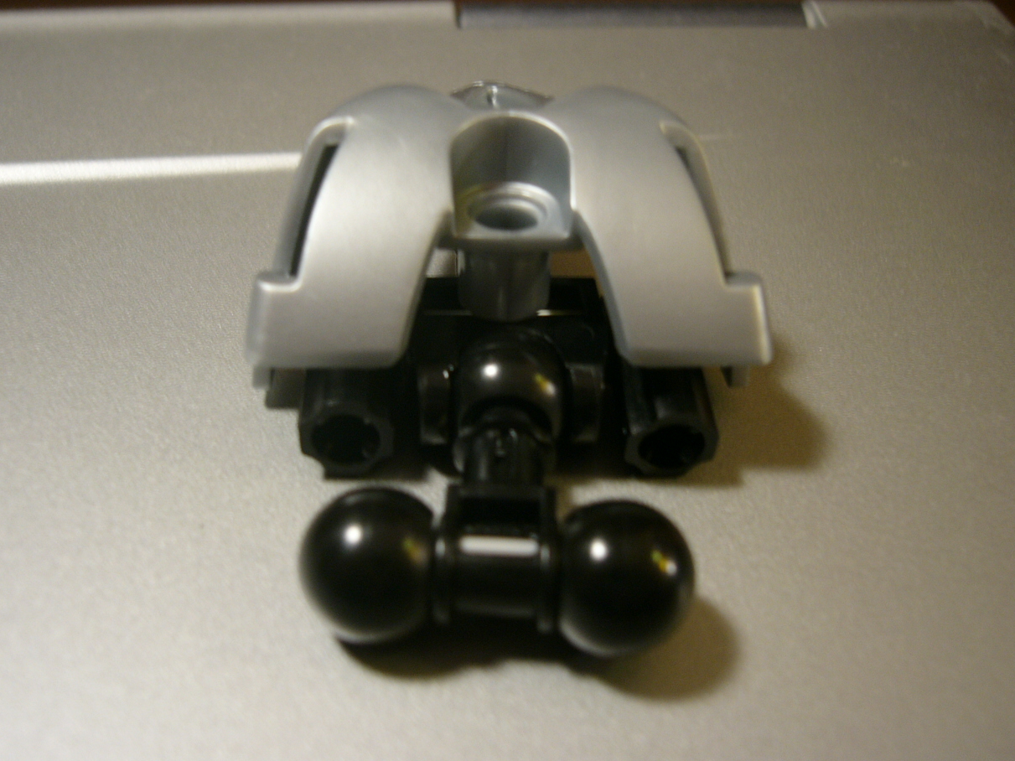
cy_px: 363
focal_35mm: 37
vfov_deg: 38.7
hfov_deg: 50.1
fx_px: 1085
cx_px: 484
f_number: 2.8
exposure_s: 1/8
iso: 50
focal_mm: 5.8
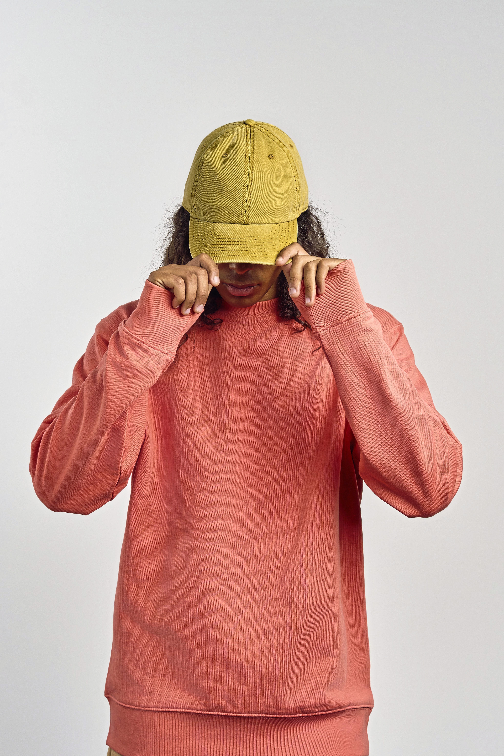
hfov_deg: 18.2
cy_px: 378
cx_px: 252
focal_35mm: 75
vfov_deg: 27.0
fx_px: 1575
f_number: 9
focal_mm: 50
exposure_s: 1/160
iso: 320
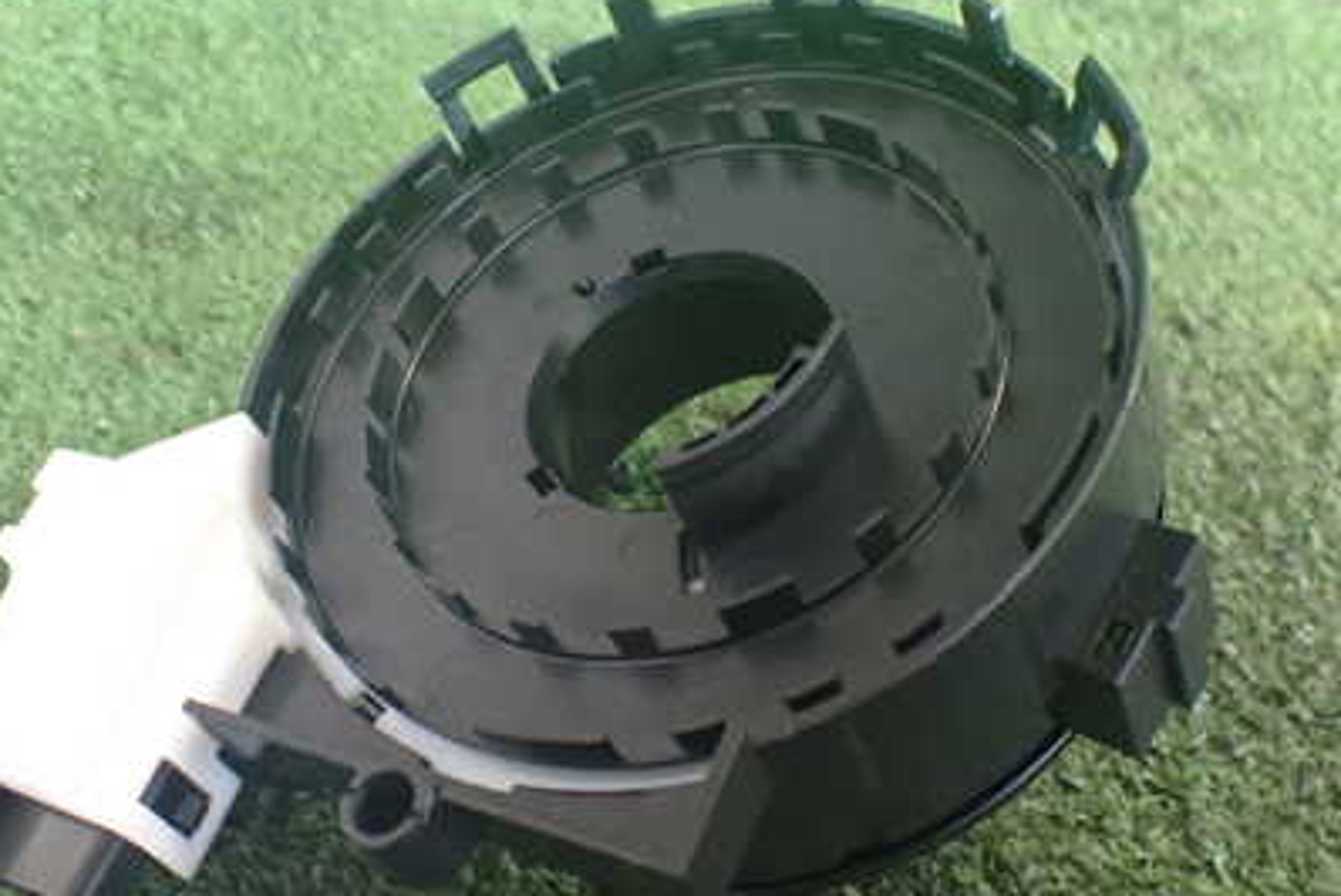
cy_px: 441
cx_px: 600
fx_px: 1752
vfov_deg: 28.7
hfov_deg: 41.8
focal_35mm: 47
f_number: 2.3
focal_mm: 5.4
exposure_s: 1/80
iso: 800
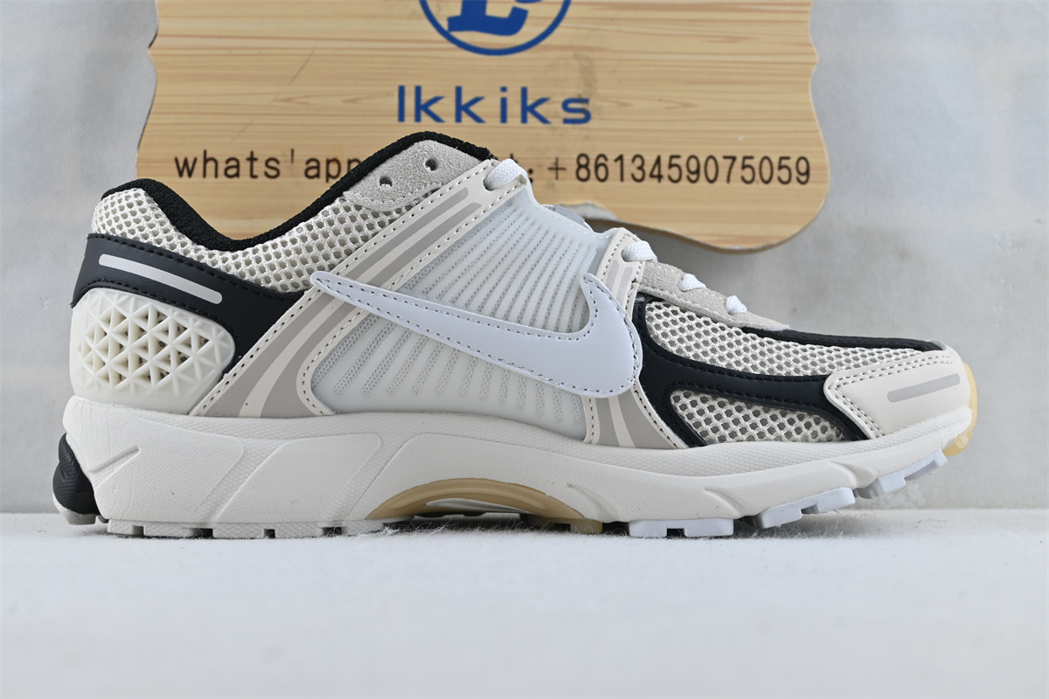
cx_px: 524
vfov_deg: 27.3
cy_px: 350
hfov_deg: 40.0
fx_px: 1442
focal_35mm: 50
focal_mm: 33
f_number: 5
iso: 100
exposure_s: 1/50
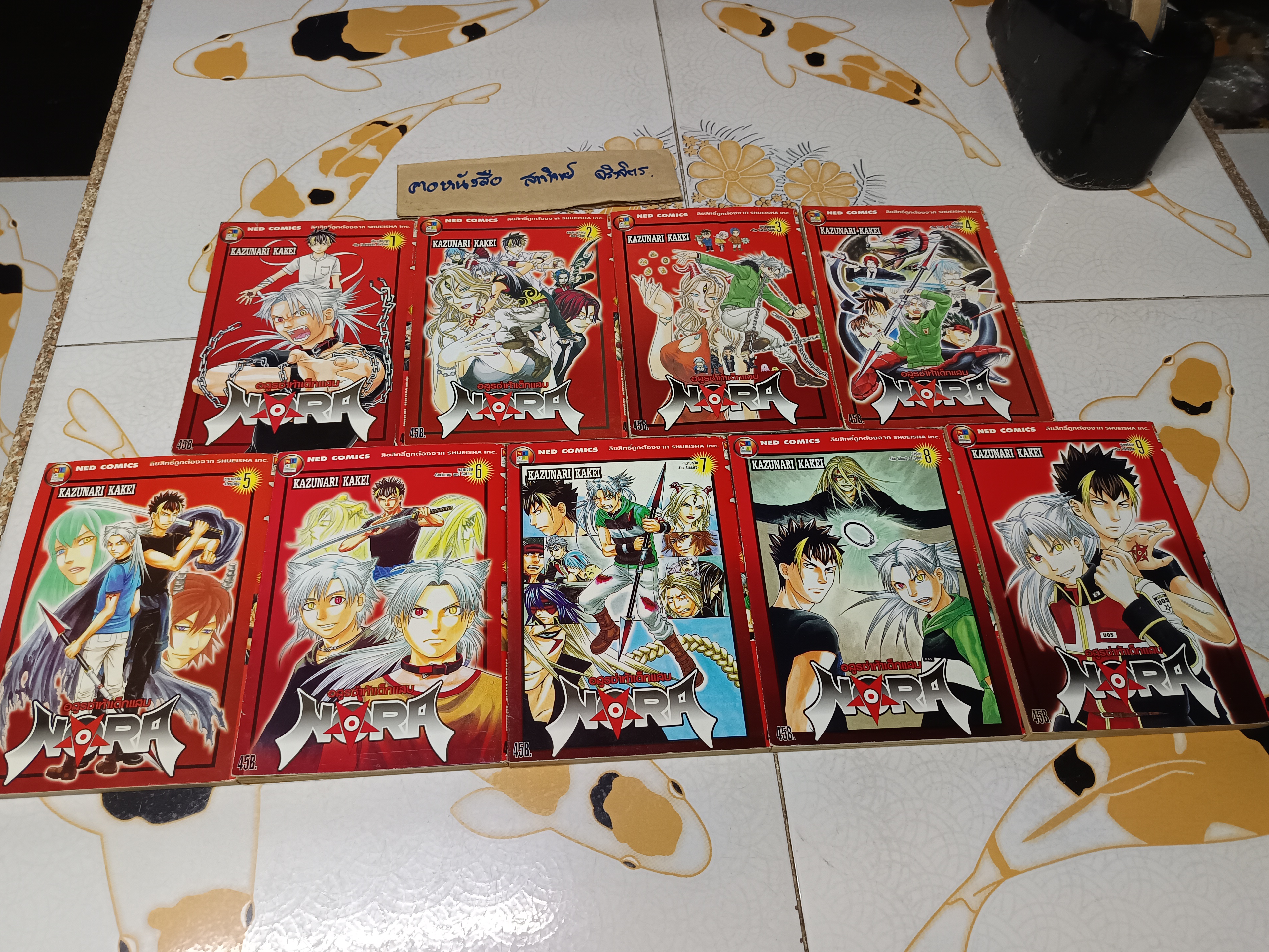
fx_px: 916
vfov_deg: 54.9
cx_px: 620
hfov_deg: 69.4
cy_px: 475
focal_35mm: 25
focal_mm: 5.31
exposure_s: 1/33.3
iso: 981
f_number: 1.7
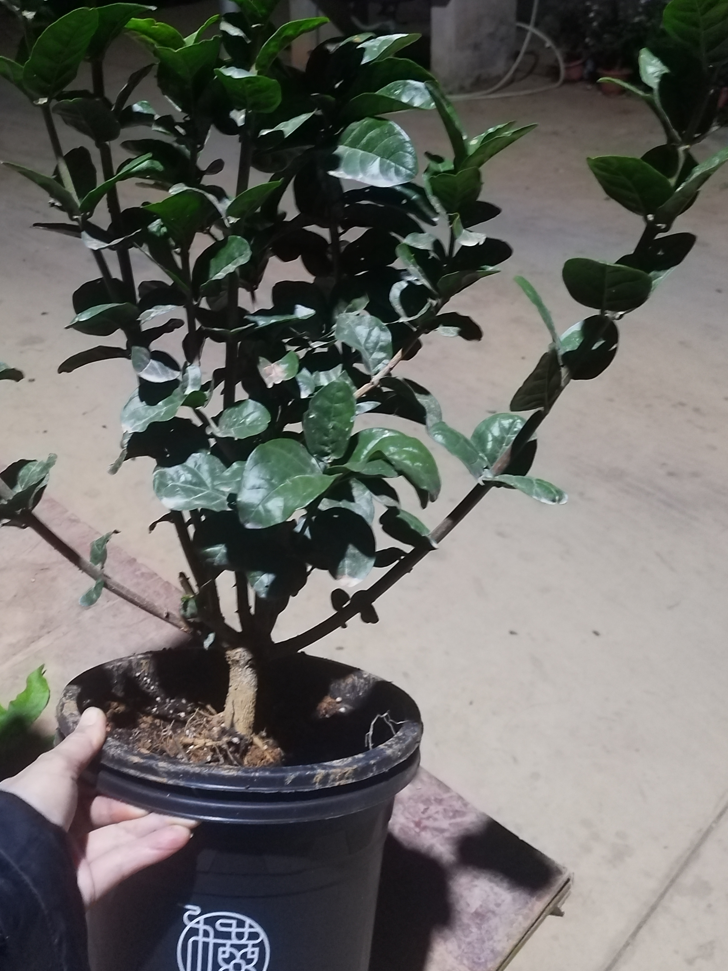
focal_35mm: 37
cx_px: 286
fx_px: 1038
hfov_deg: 38.5
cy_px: 326
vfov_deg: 49.3
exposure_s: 1/33.3
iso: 1734
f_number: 1.8
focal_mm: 6.24
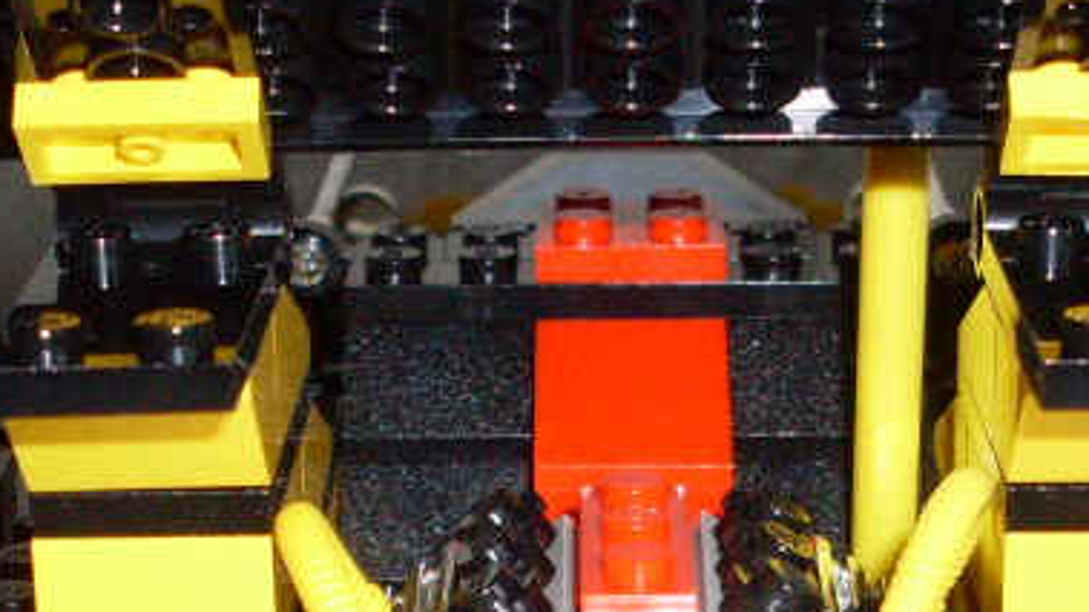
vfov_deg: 10.7
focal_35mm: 112
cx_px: 609
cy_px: 629
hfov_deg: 19.1
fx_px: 3233
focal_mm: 6.3
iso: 100
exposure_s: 1/45
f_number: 2.8
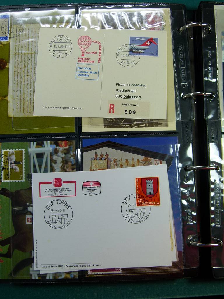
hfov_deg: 42.9
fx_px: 285
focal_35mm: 33
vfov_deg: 55.4
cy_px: 150
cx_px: 112
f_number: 3.2
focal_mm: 5.9
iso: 100
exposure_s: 1/125
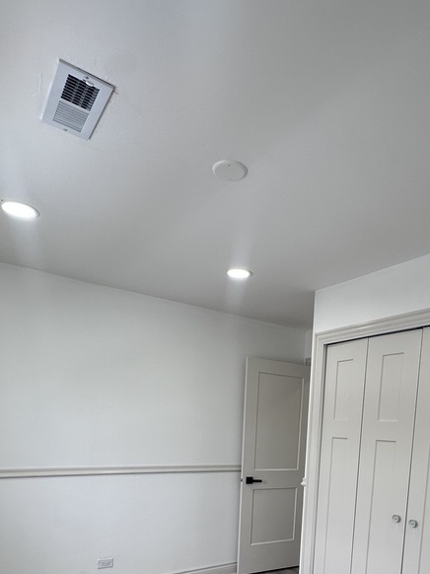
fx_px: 431
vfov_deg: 60.4
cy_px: 480
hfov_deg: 52.7
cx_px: 257
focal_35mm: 26
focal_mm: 2.22
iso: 40
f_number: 2.2
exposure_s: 1/99
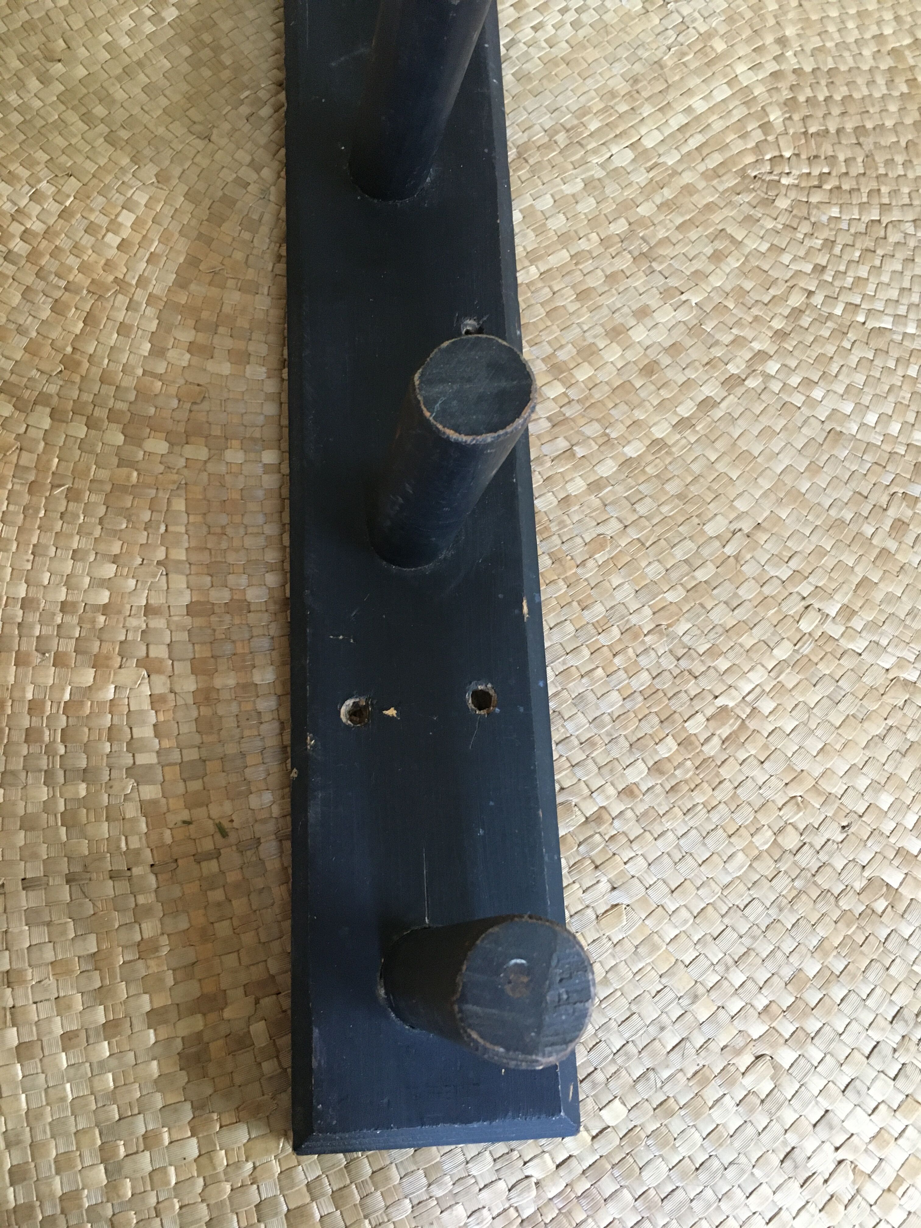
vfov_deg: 61.7
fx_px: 1029
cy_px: 614
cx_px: 460
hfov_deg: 48.2
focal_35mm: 29
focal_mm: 4.15
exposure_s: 1/20
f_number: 2.2
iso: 200
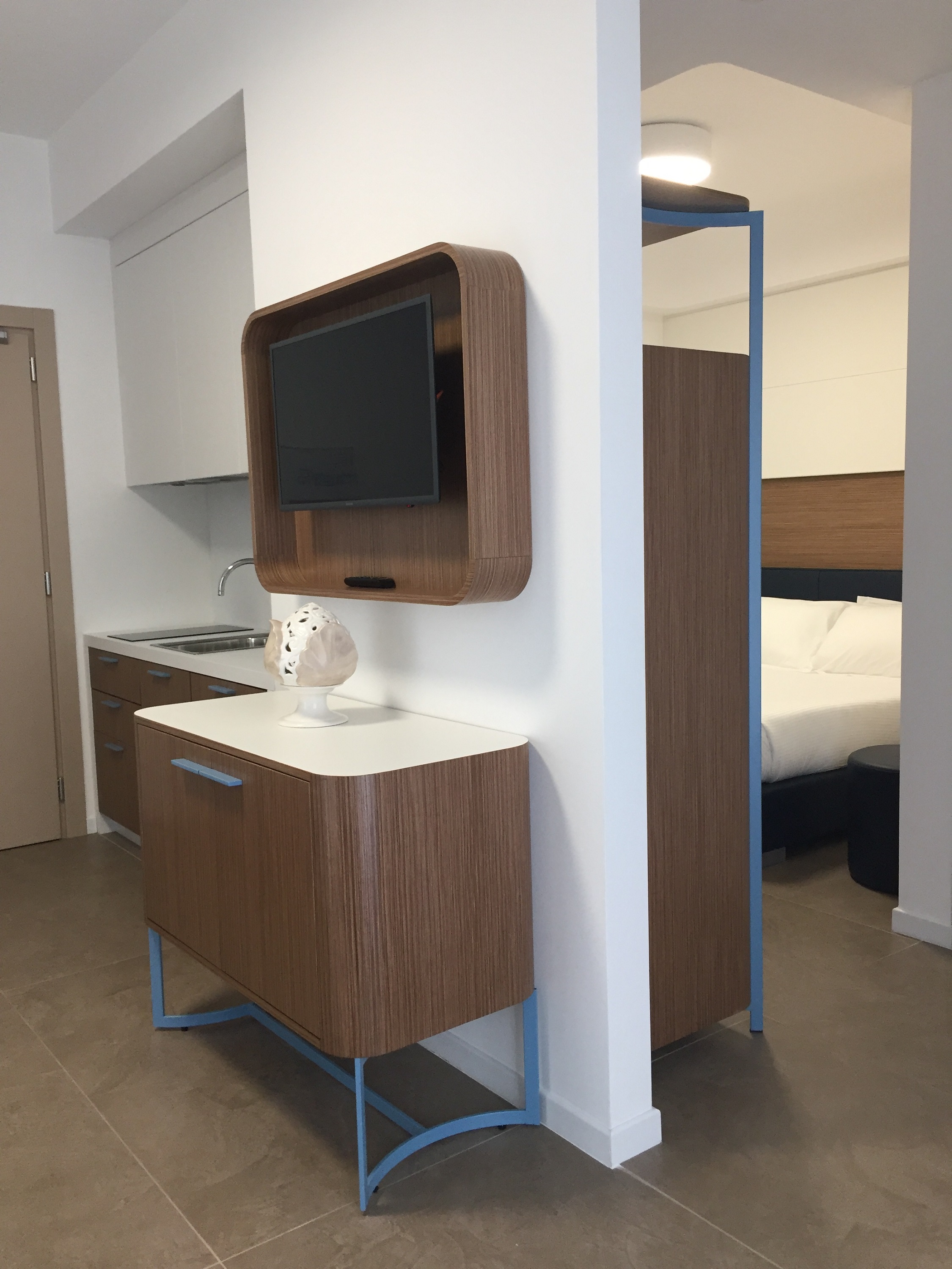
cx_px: 476
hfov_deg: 48.2
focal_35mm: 29
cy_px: 634
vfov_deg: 61.7
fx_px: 1063
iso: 64
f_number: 2.2
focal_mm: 4.15
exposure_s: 1/33
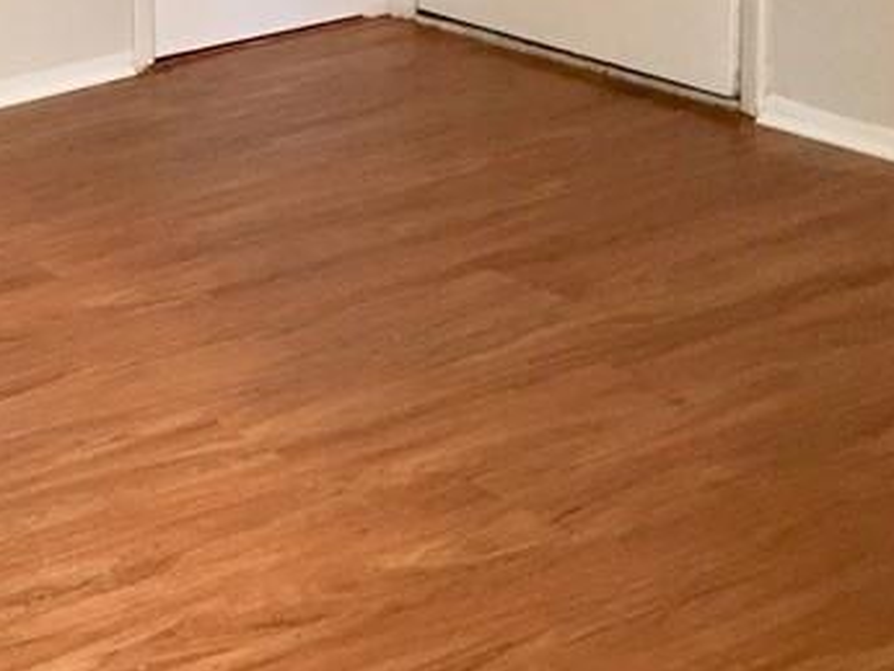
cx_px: -342
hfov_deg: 20.3
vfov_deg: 16.6
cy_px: -70
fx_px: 2222
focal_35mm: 86
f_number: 2.2
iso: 100
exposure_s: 1/15
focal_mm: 4.15
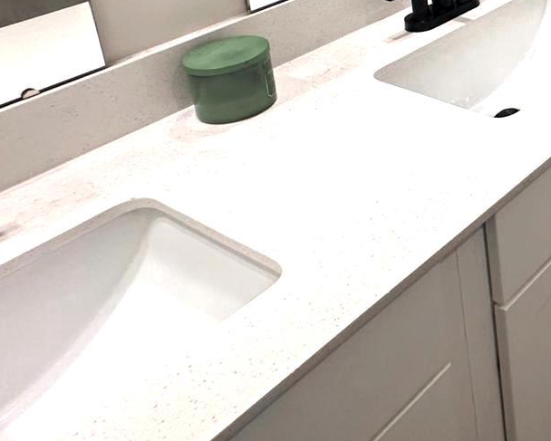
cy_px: -106
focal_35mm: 46
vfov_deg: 28.1
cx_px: 743
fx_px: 751
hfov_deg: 30.4
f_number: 2.2
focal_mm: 2.22
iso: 200
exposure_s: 1/120
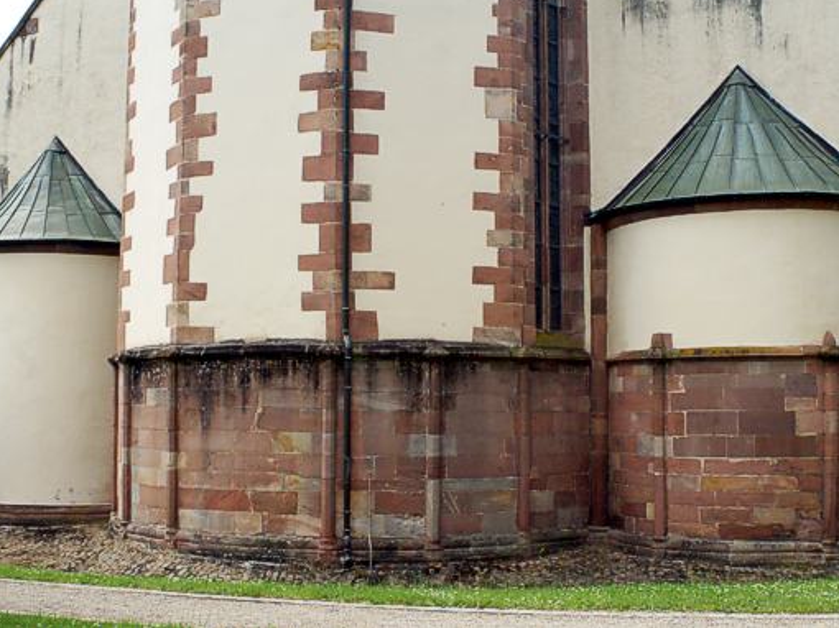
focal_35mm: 46
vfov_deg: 31.5
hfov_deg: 41.3
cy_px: 311
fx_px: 1114
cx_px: 408
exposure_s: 1/640
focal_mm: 28
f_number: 11
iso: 800
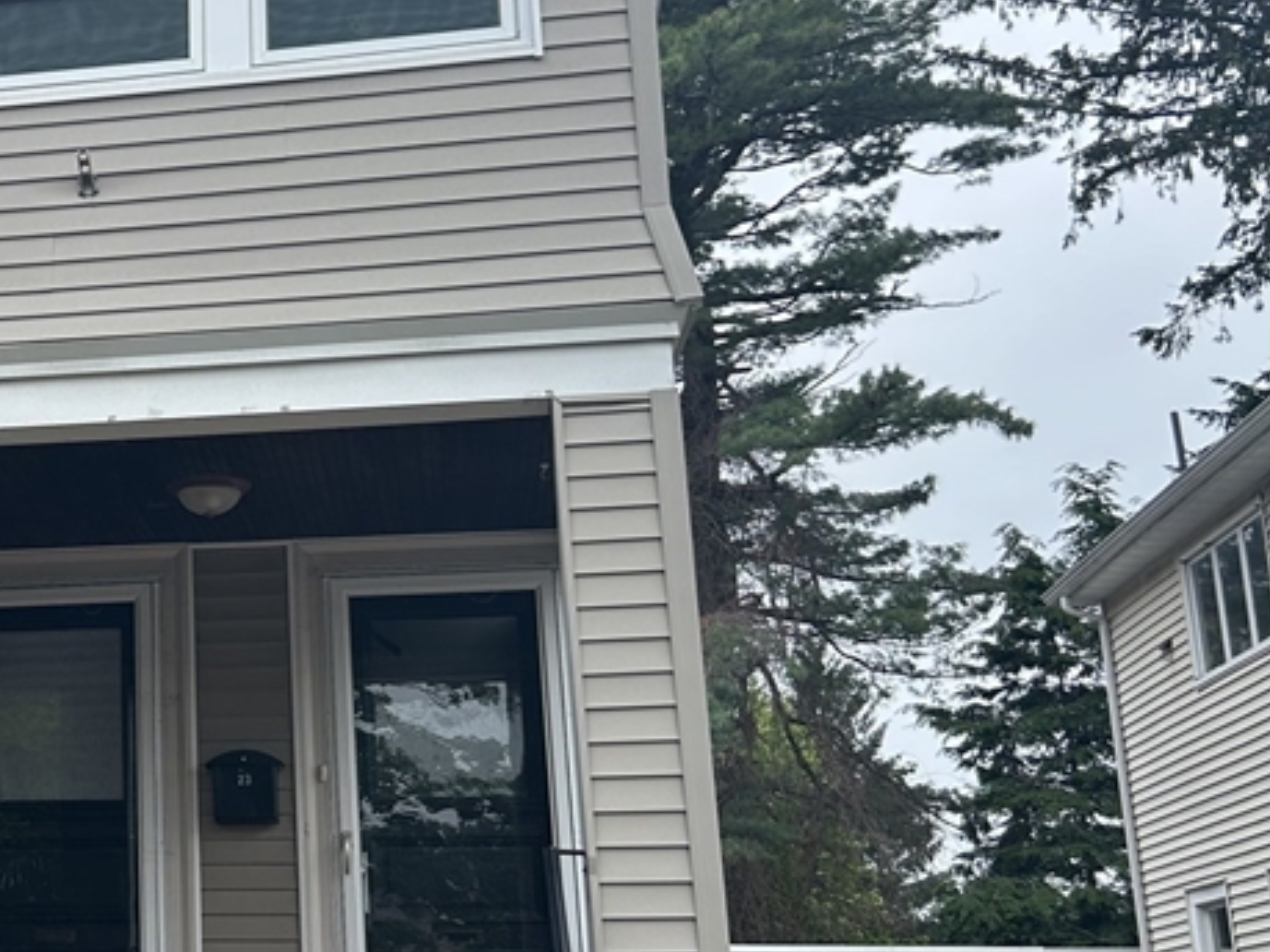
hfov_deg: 30.4
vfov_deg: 25.2
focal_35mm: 58
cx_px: -64
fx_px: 2127
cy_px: 493
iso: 50
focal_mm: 5.7
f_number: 1.5
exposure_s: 1/1553
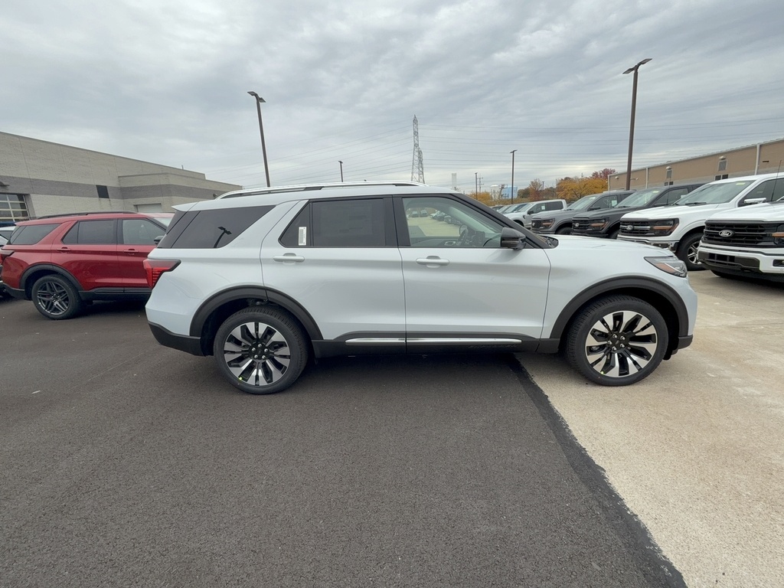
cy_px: 294
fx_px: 362
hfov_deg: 94.5
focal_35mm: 16
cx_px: 392
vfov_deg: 78.1
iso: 20
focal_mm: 2.22
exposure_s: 1/275
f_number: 2.2
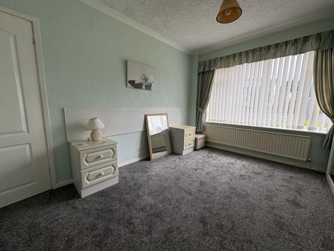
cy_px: 126
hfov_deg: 102.1
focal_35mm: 14
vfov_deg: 85.7
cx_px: 167
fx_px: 135
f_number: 2.2
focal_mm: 2.22
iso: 64
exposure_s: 1/316
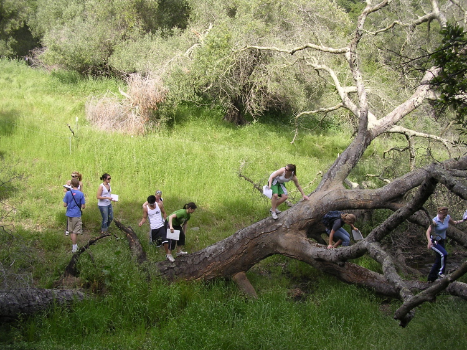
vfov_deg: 37.7
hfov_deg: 49.0
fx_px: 512
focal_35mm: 38
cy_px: 175
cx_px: 234
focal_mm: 5.8
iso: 100
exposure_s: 1/299
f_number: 2.8
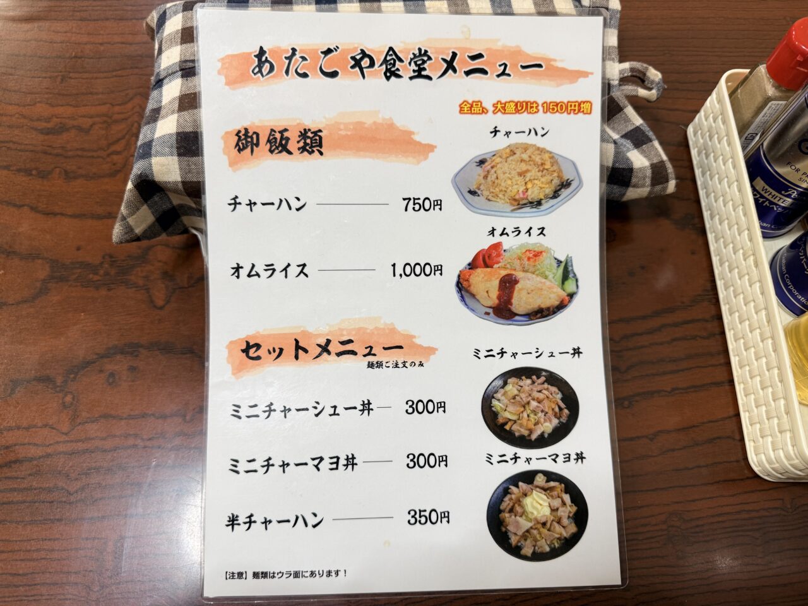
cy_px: 303
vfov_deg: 56.8
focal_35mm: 24
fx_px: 560
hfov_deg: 71.6
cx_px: 404
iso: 100
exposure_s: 1/112
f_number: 1.78
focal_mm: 6.76
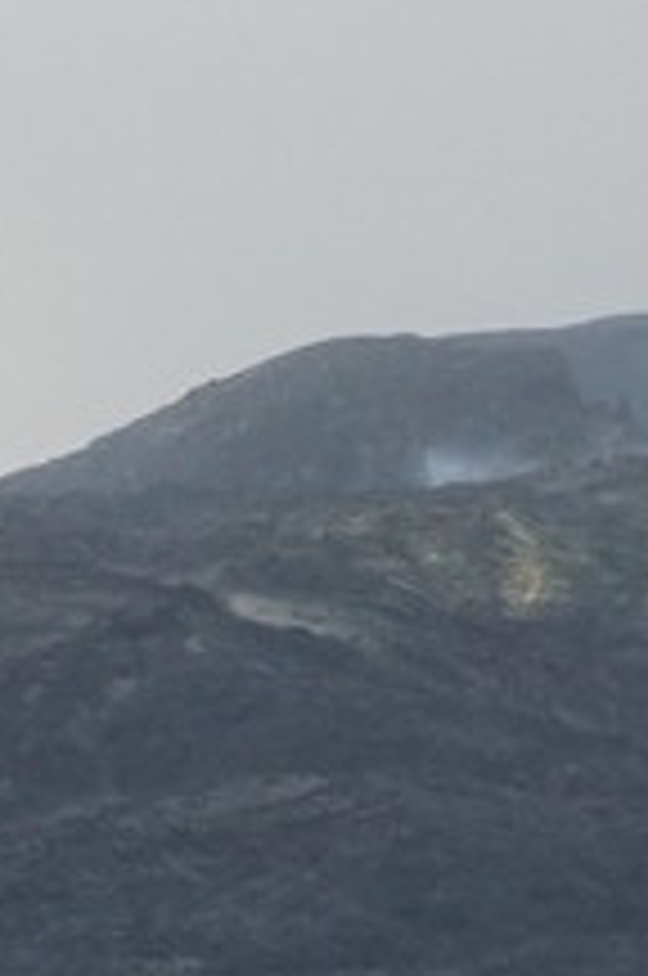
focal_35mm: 631
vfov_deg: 3.2
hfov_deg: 2.2
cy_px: 1983
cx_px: -392
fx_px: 17090
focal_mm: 32.7
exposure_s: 1/1000
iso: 800
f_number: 6.3
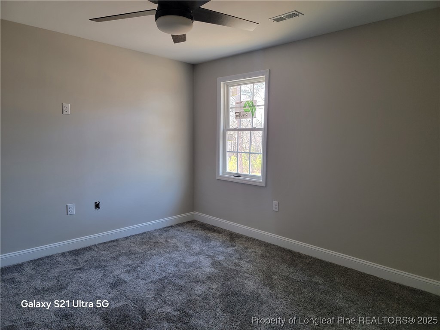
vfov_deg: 56.8
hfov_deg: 71.6
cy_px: 165
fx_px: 305
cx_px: 220
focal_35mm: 24
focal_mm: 6.7
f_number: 1.8
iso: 320
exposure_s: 1/120
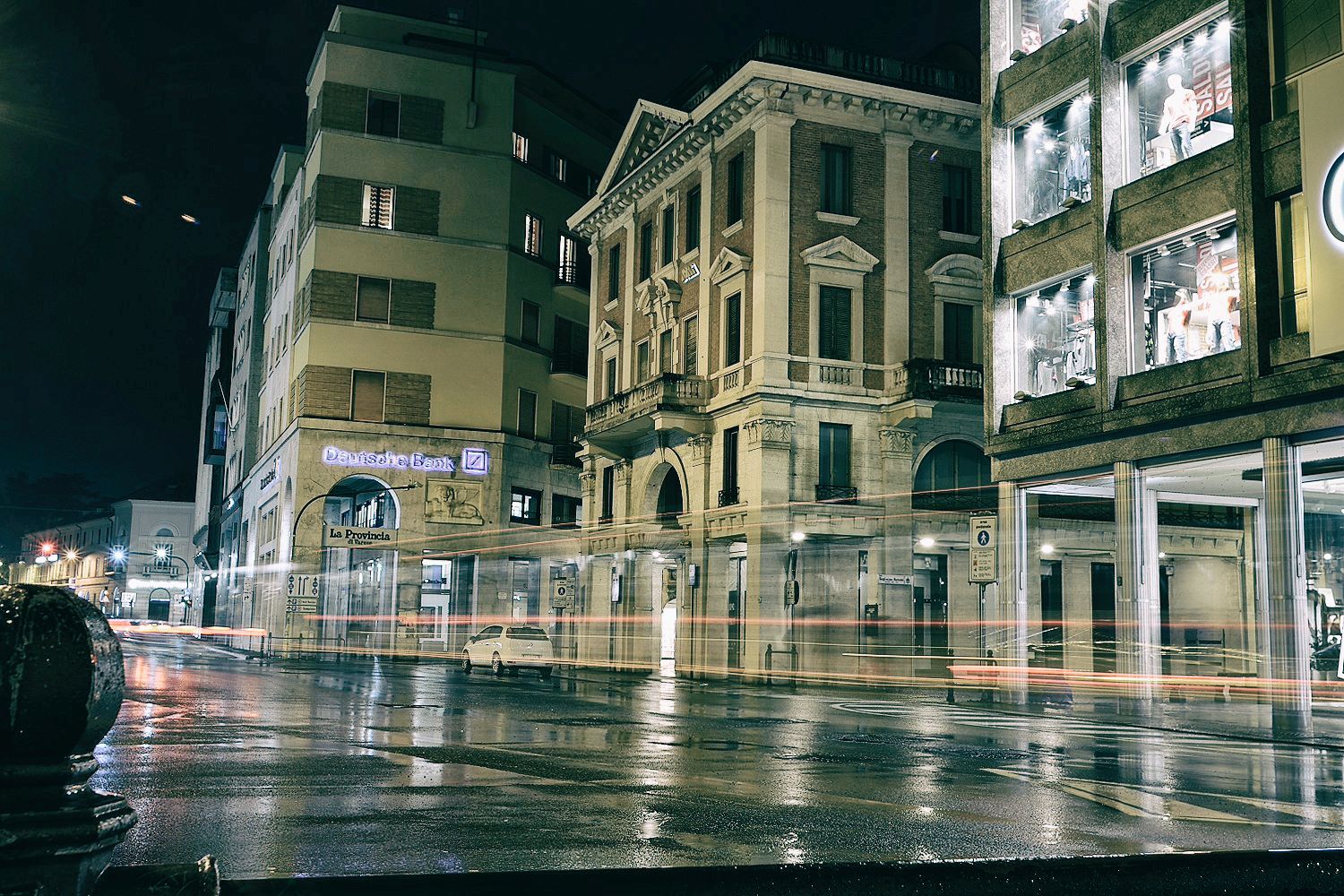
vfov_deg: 36.9
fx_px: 1344
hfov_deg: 53.1
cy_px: 448
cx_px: 672
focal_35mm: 36
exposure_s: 4
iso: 100
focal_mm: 24
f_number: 11
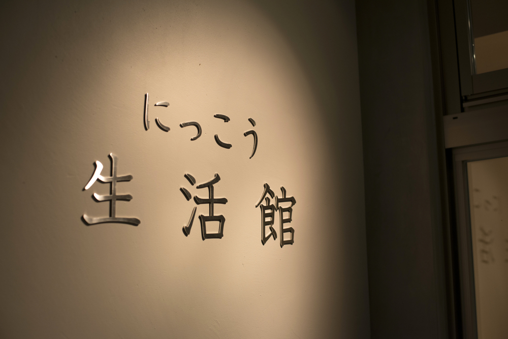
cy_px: 170
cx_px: 254
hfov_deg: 39.6
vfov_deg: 27.0
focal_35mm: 50
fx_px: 706
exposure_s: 1/100
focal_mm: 50
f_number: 4
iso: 640
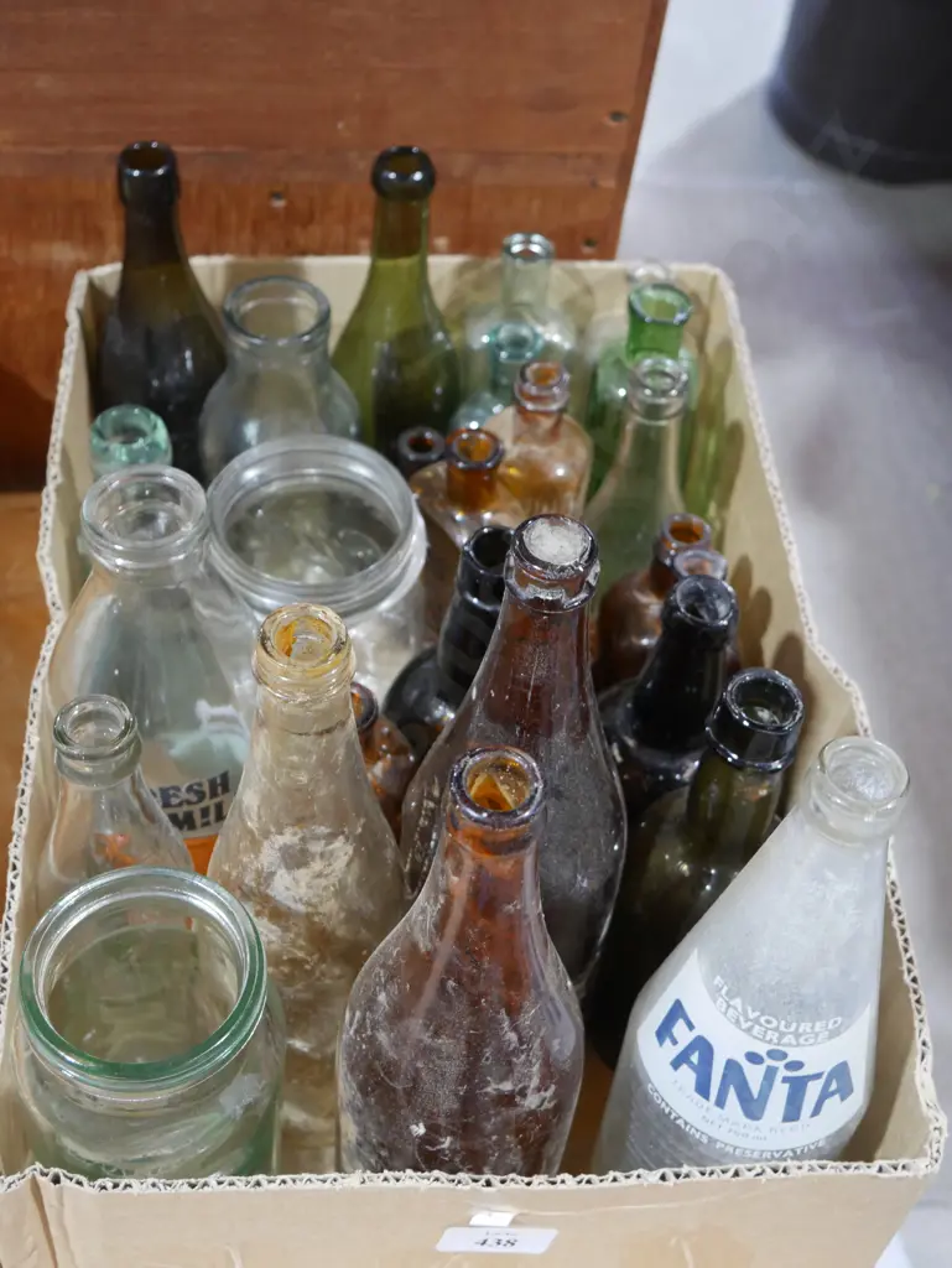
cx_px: 476
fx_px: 1612
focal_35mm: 44
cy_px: 634
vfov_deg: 42.9
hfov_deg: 32.9
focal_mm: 22
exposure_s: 1/60
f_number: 4.7
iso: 1600
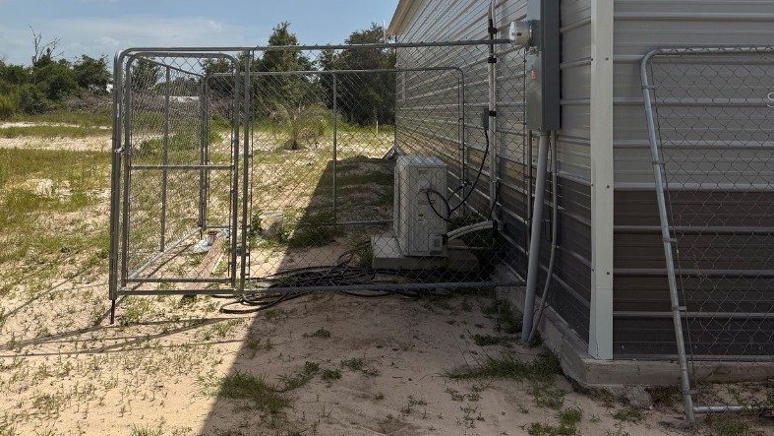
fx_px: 698
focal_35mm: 34
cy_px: 99
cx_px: 356
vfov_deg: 33.8
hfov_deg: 57.9
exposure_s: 1/7353
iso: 80
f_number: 1.78
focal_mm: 6.76
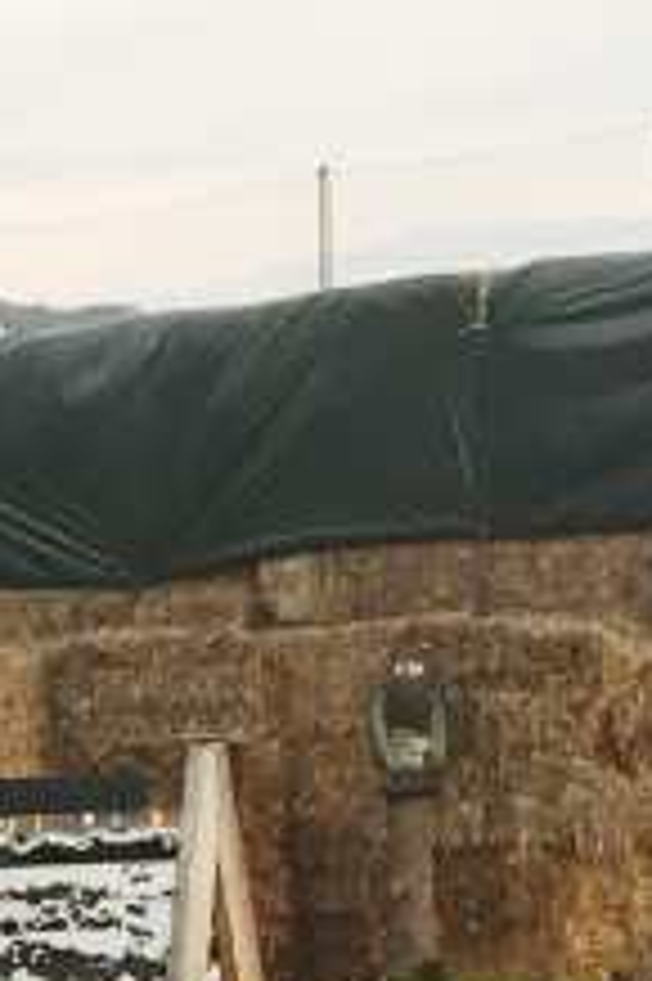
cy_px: 1188
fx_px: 4816
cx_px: -764
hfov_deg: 7.4
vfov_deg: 11.4
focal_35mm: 177
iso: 32
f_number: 2.2
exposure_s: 1/359
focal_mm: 4.15
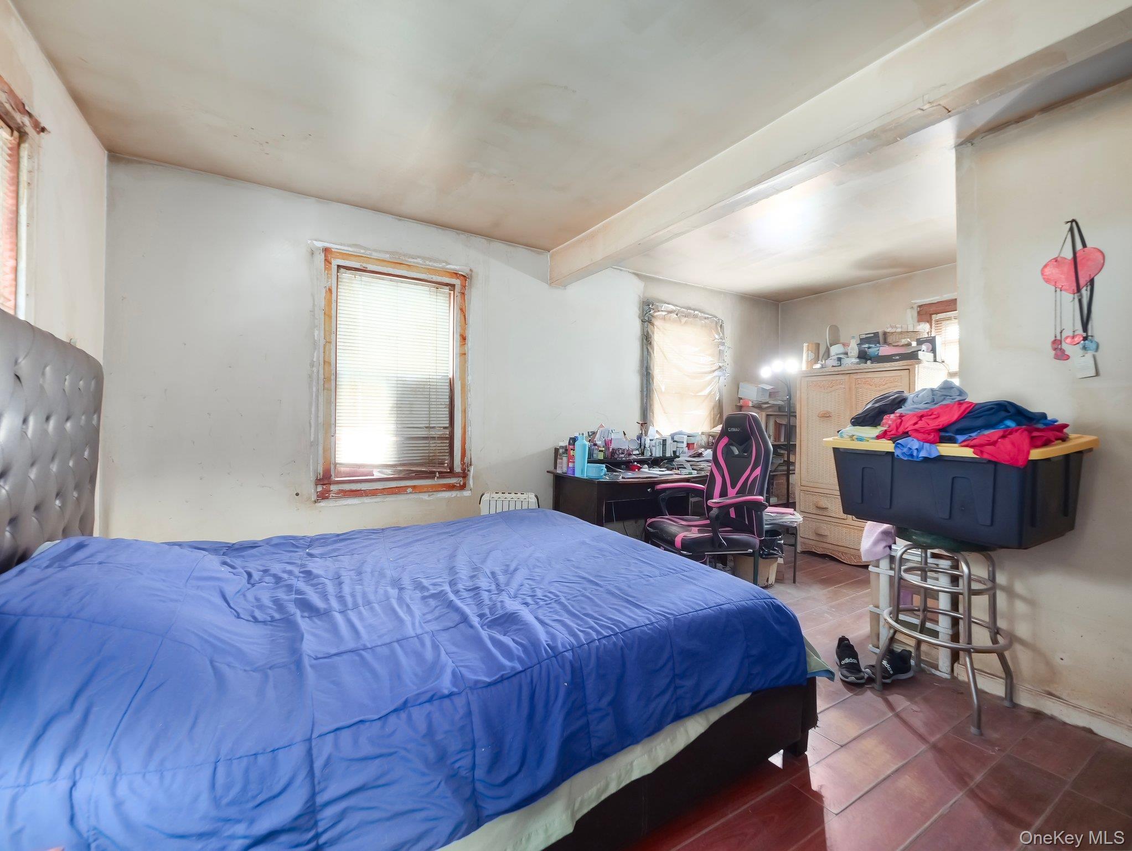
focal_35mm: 14
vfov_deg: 85.7
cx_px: 566
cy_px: 426
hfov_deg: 102.0
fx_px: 458
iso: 800
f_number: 4
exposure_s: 1/1.25
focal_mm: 7
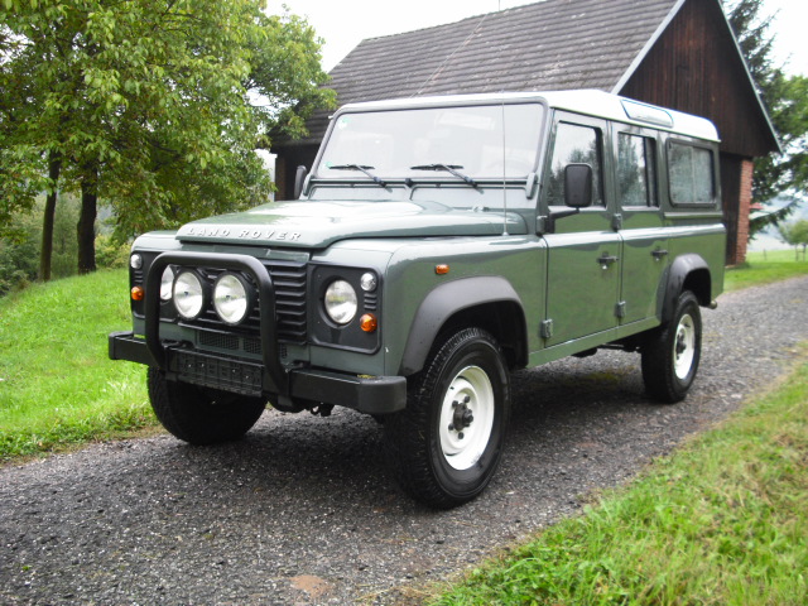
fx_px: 887
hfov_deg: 49.0
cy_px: 303
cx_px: 404
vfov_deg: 37.7
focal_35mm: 38
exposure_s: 1/80
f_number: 2.8
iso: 200
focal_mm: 6.2
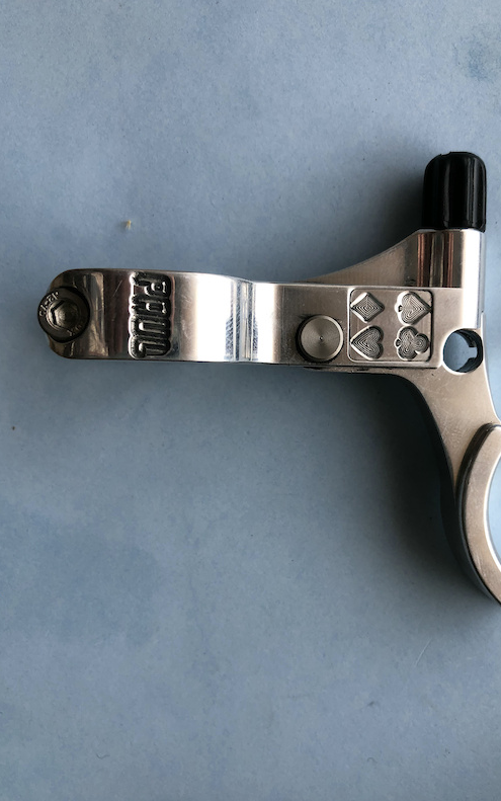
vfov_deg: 62.9
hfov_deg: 41.8
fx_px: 655
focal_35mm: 30
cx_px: 284
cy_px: 404
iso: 40
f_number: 1.8
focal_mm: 3.99
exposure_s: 1/120
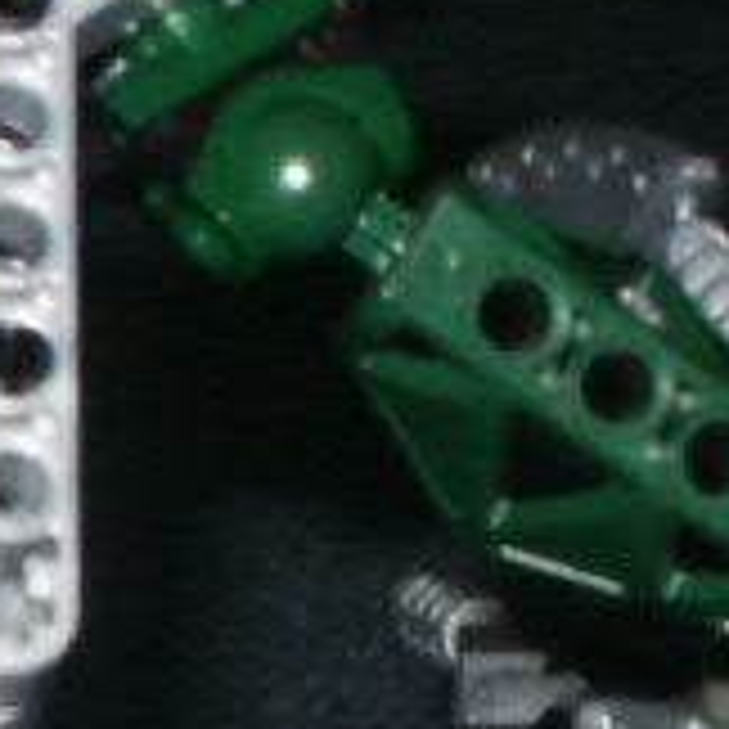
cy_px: 585
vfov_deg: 7.2
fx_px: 5814
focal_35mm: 244
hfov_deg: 7.1
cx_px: -270
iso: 200
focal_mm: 7.18
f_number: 6.7
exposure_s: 1/45
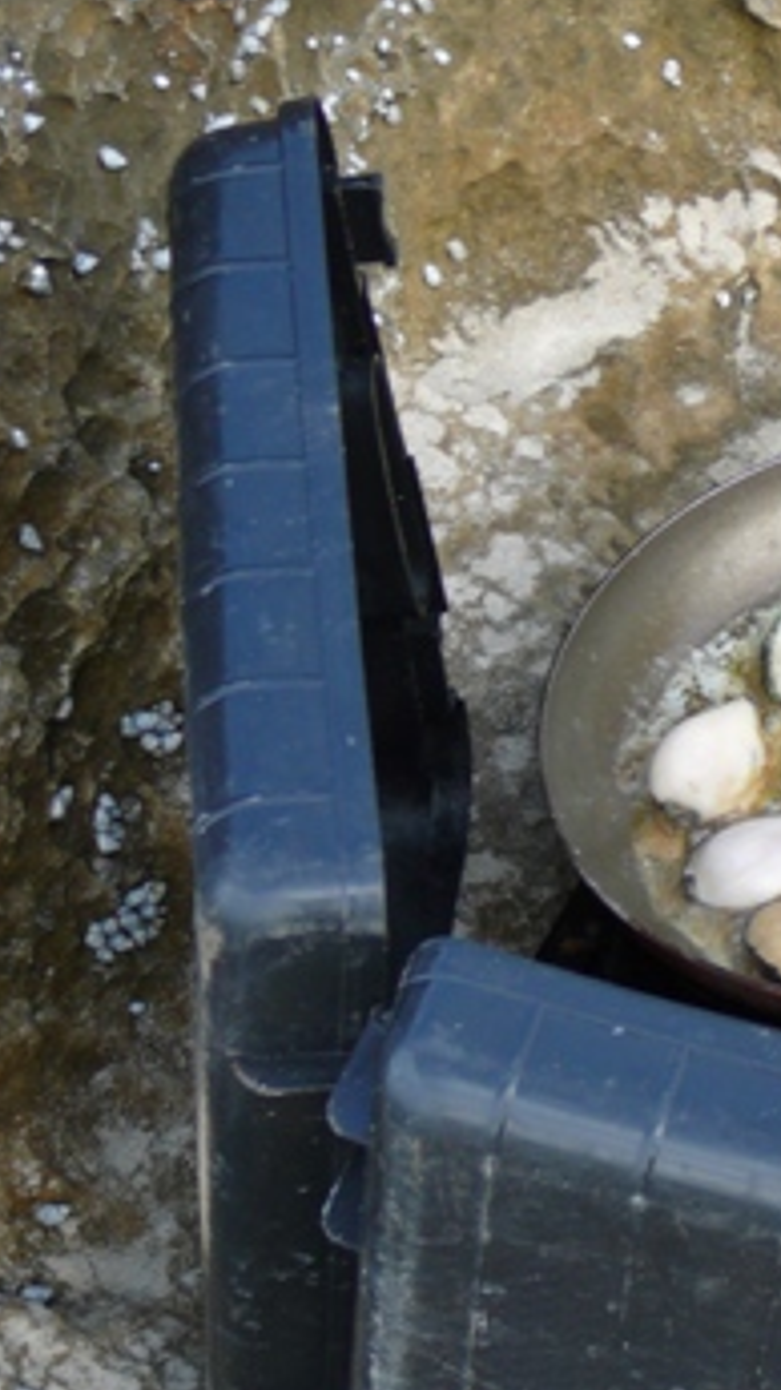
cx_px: 942
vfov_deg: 19.1
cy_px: 731
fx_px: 4124
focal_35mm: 112
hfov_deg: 10.6
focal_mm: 10.5
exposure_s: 1/125
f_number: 3.7
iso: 80
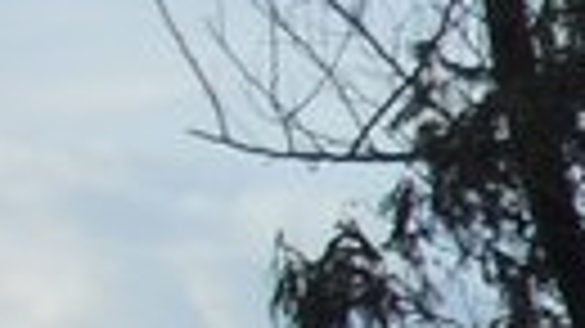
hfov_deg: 5.8
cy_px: 526
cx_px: 2192
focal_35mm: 325
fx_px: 5039
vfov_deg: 3.7
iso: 100
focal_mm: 6.2
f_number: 8
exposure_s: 1/250
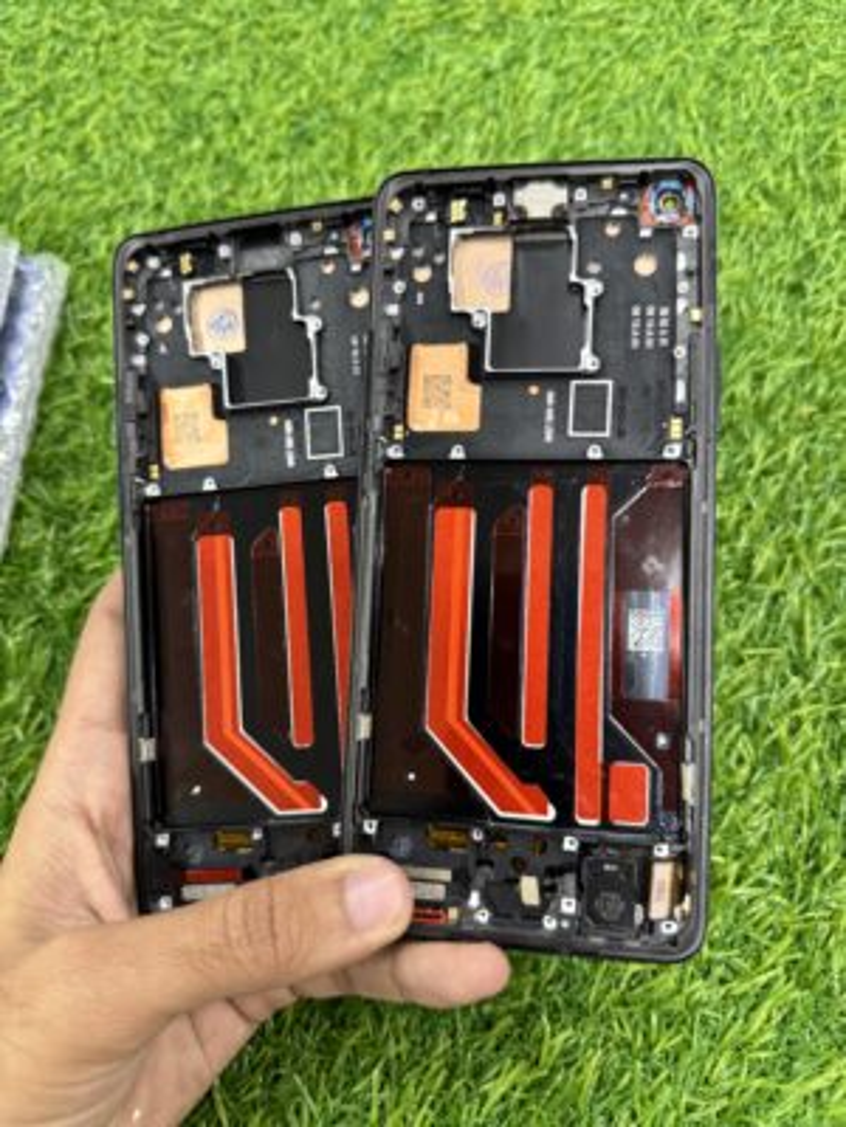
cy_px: 564
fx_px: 782
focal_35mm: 24
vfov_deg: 71.6
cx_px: 423
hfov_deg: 56.8
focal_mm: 6.76
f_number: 1.78
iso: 200
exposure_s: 1/50
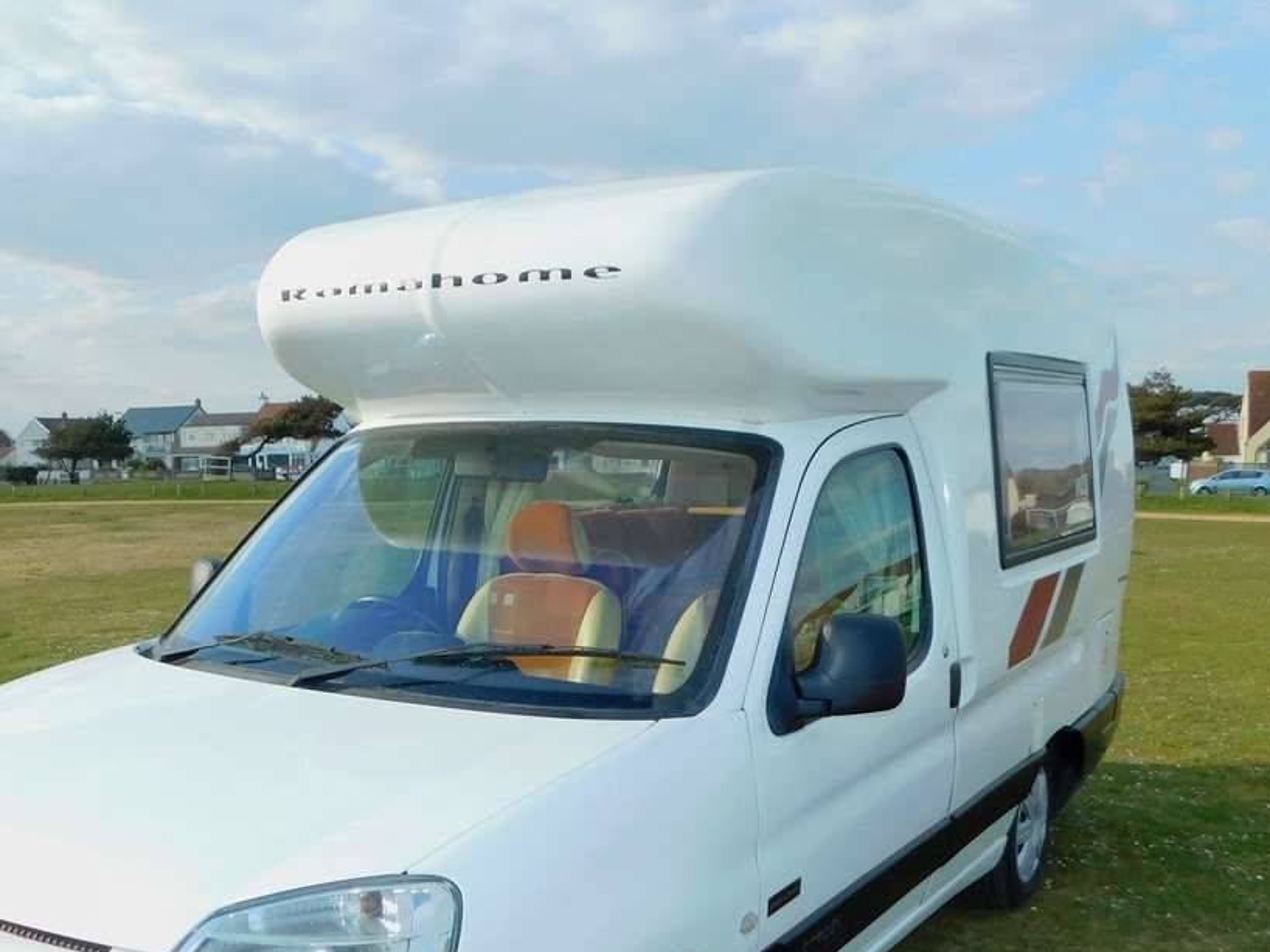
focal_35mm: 36
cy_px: 696
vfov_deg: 38.8
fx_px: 1320
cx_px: 472
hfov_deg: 50.8
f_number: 3
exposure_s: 1/1000
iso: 125
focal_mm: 4
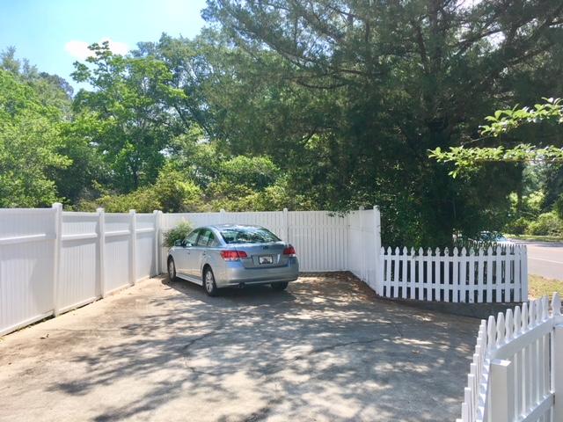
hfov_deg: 61.7
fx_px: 472
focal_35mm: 29
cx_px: 282
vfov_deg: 48.2
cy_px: 211
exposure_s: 1/1083
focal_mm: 4.15
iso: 25
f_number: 2.2
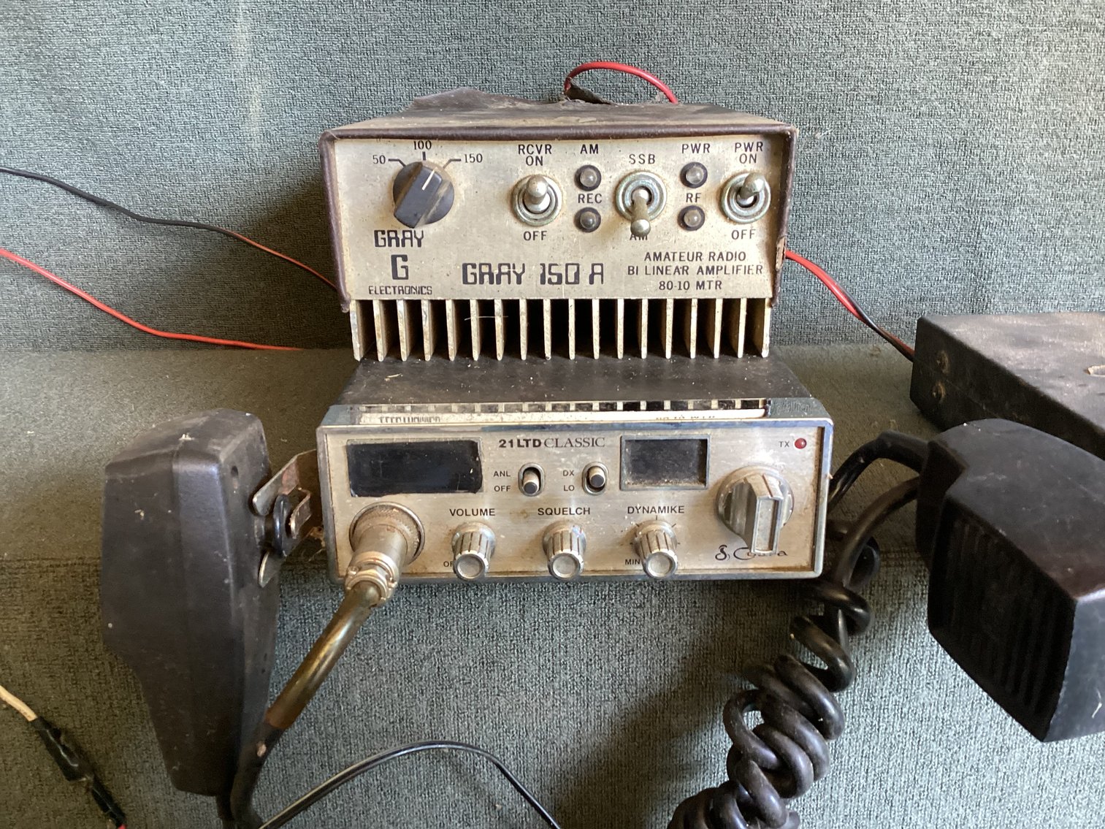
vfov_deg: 45.4
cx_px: 552
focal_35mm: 31
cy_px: 414
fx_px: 990
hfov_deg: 58.3
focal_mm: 3.3
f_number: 2.4
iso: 250
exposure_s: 1/50
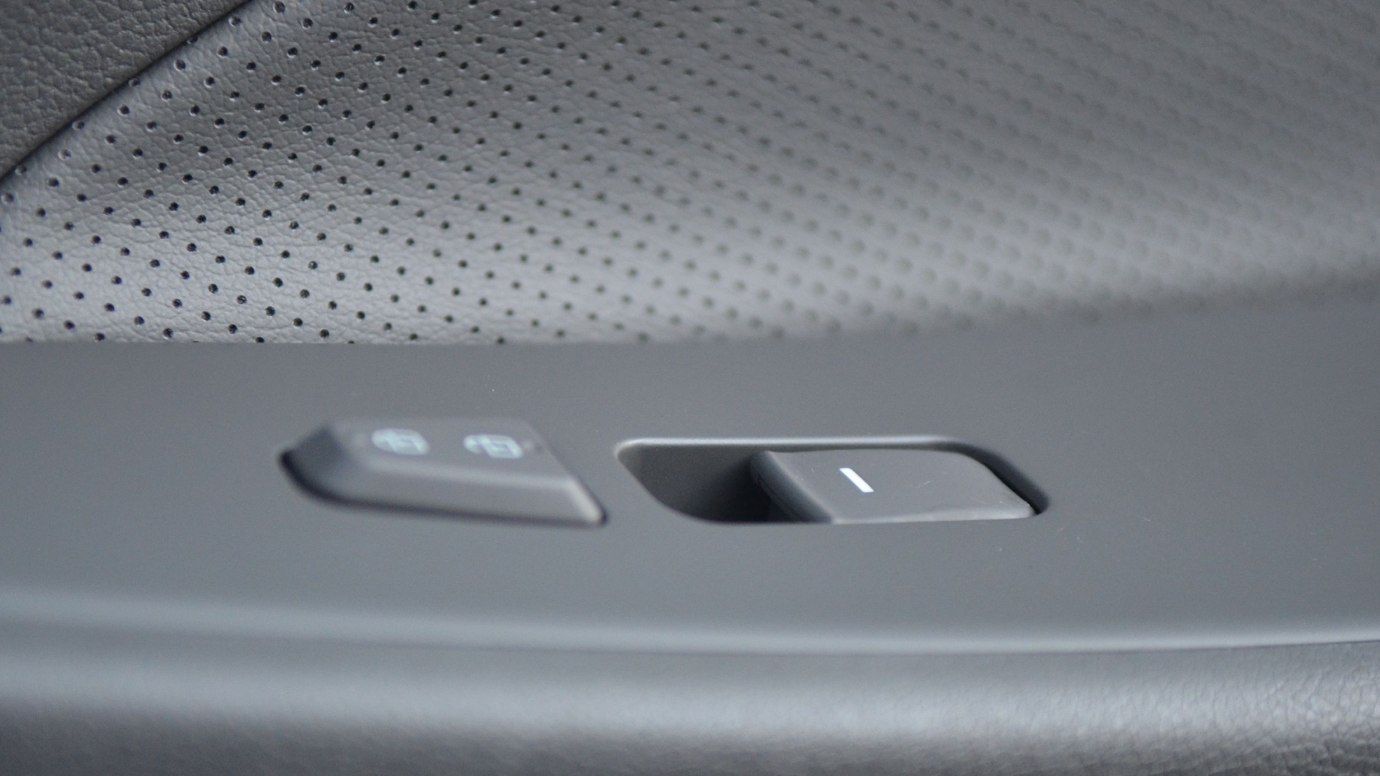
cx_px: 637
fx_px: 3424
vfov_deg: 12.9
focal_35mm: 94
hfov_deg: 22.8
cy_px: 435
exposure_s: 1/125
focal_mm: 55
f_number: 2.8
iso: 1600
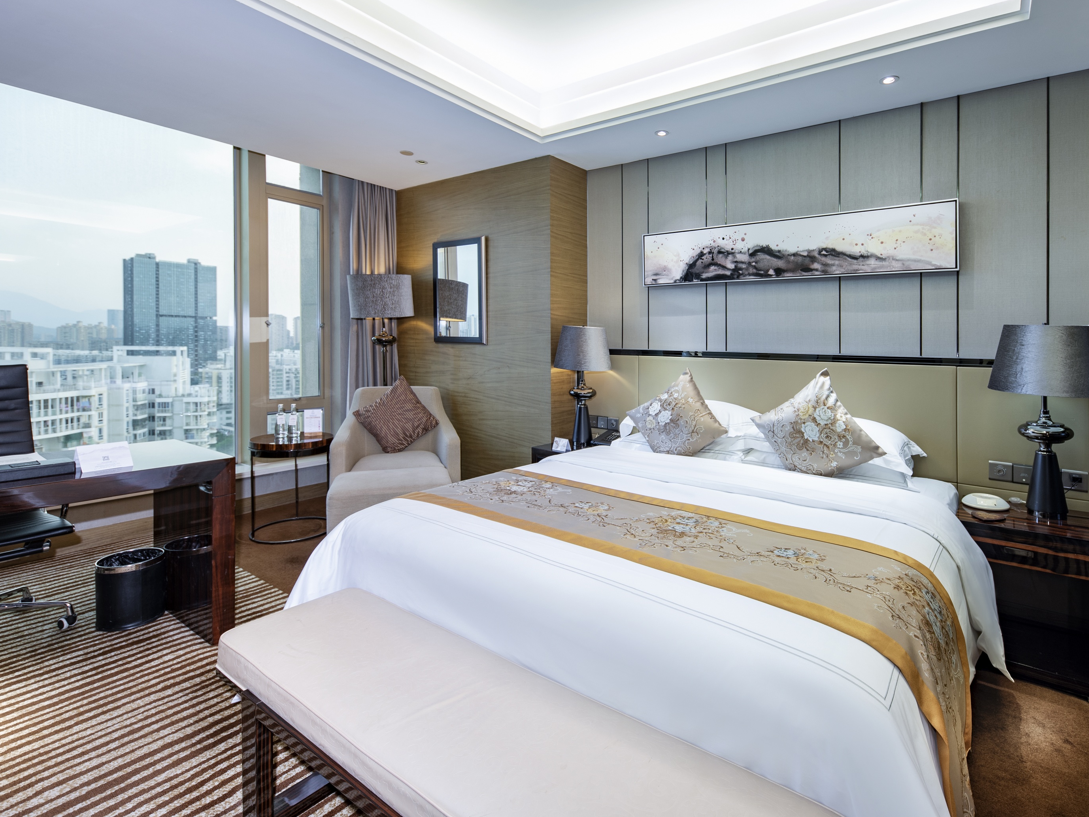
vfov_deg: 74.3
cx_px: 609
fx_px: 535
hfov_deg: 90.6
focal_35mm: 17
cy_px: 350
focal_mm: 13
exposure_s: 1/6
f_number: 5
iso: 100
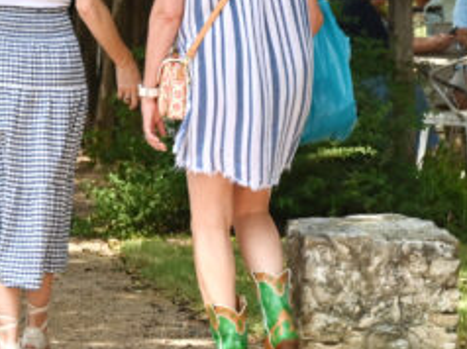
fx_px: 3908
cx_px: -16
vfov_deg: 5.1
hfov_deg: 6.8
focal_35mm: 290
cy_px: -109
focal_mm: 70
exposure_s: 1/6400
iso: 250
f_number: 2.8
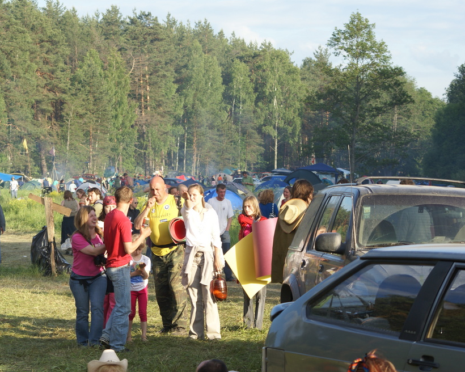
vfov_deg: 12.5
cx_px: 188
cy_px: 183
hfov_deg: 15.6
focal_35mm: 123
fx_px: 1693
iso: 100
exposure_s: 1/200
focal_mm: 70
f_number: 7.1
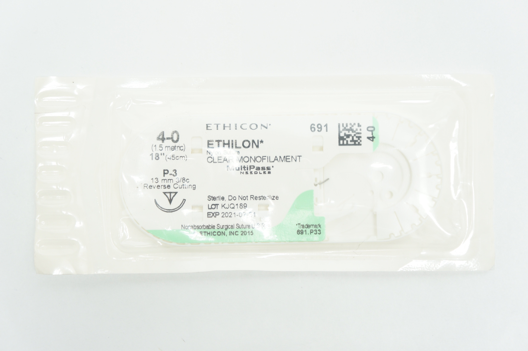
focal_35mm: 57
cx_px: 264
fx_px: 835
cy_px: 176
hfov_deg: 35.1
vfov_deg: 23.7
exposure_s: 1/60
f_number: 4.5
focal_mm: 38
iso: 400
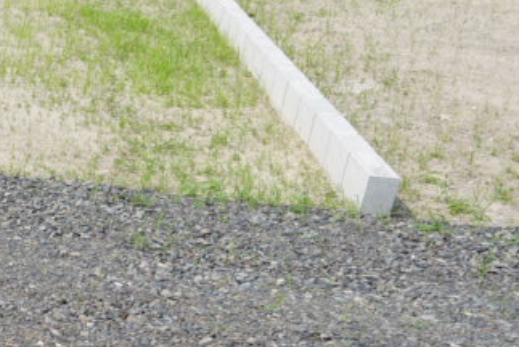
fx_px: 1190
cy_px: 271
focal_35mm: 82
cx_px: -474
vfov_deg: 16.5
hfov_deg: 18.1
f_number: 5
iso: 100
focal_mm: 16.5
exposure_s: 1/500
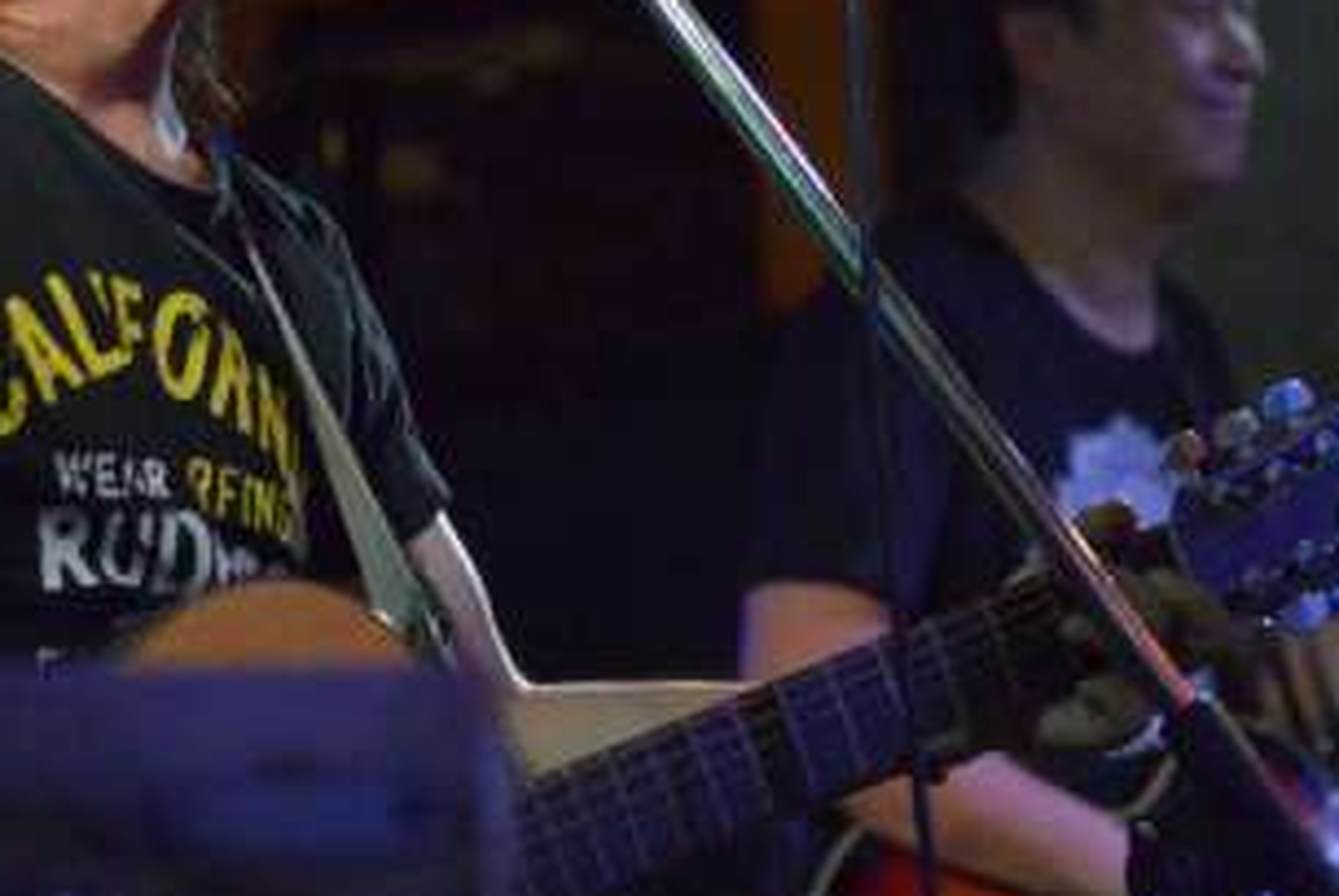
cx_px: 597
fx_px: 6441
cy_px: -44
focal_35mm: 173
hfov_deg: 11.9
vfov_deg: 7.9
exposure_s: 1/200
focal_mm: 66
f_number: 2.8
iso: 6400
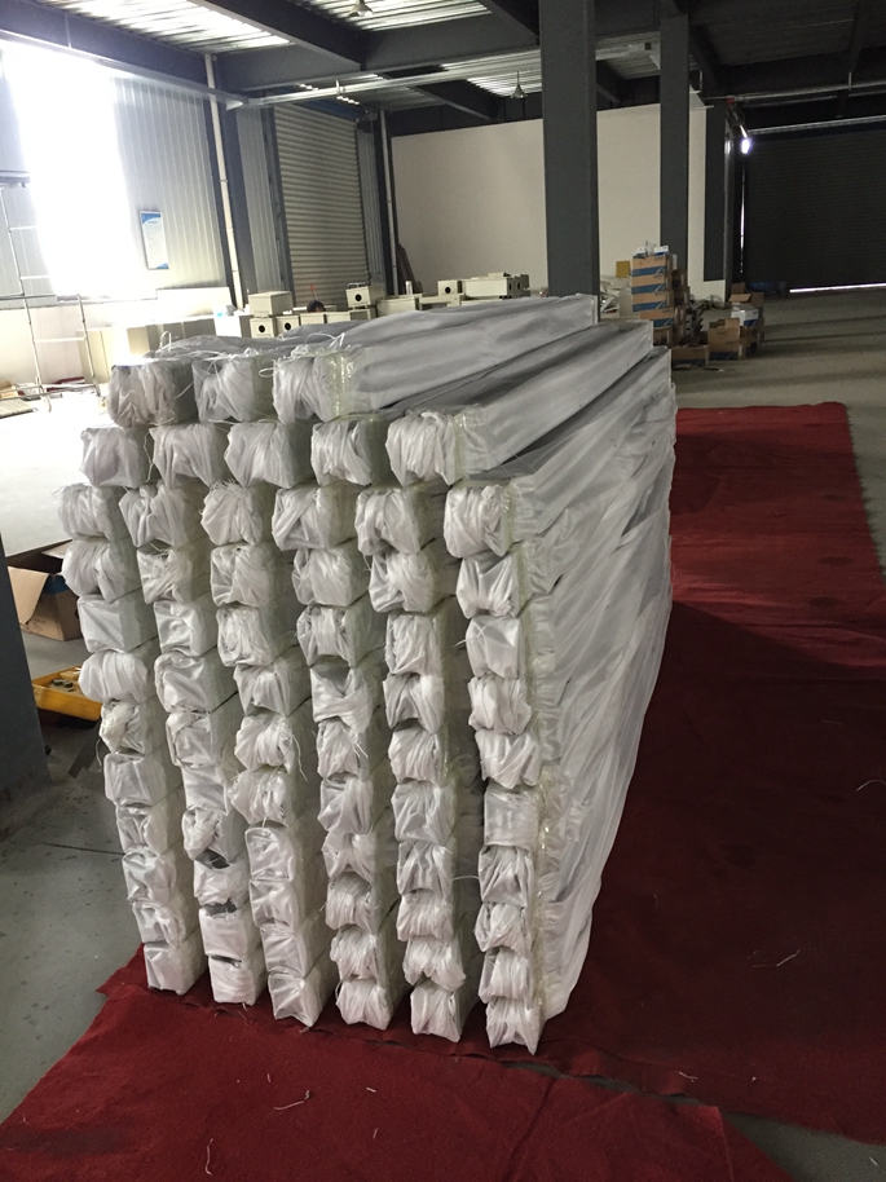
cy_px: 591
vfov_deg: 61.7
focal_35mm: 29
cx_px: 443
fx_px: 990
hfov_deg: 48.2
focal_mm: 4.15
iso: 200
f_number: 2.2
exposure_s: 1/33
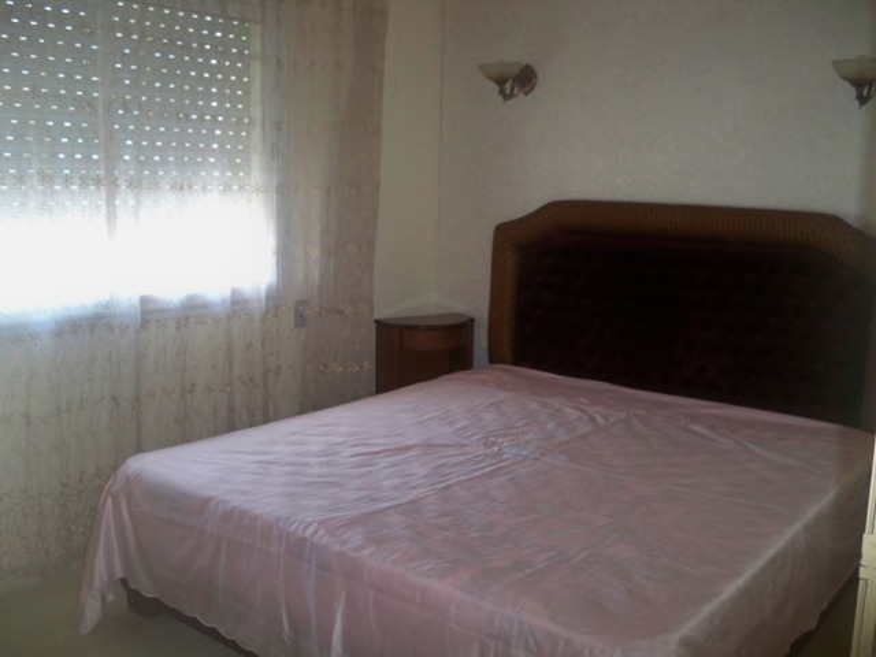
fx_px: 886
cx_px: 438
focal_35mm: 35
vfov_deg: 40.7
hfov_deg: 52.6
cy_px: 328
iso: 250
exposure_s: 1/60
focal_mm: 6.3
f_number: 3.1
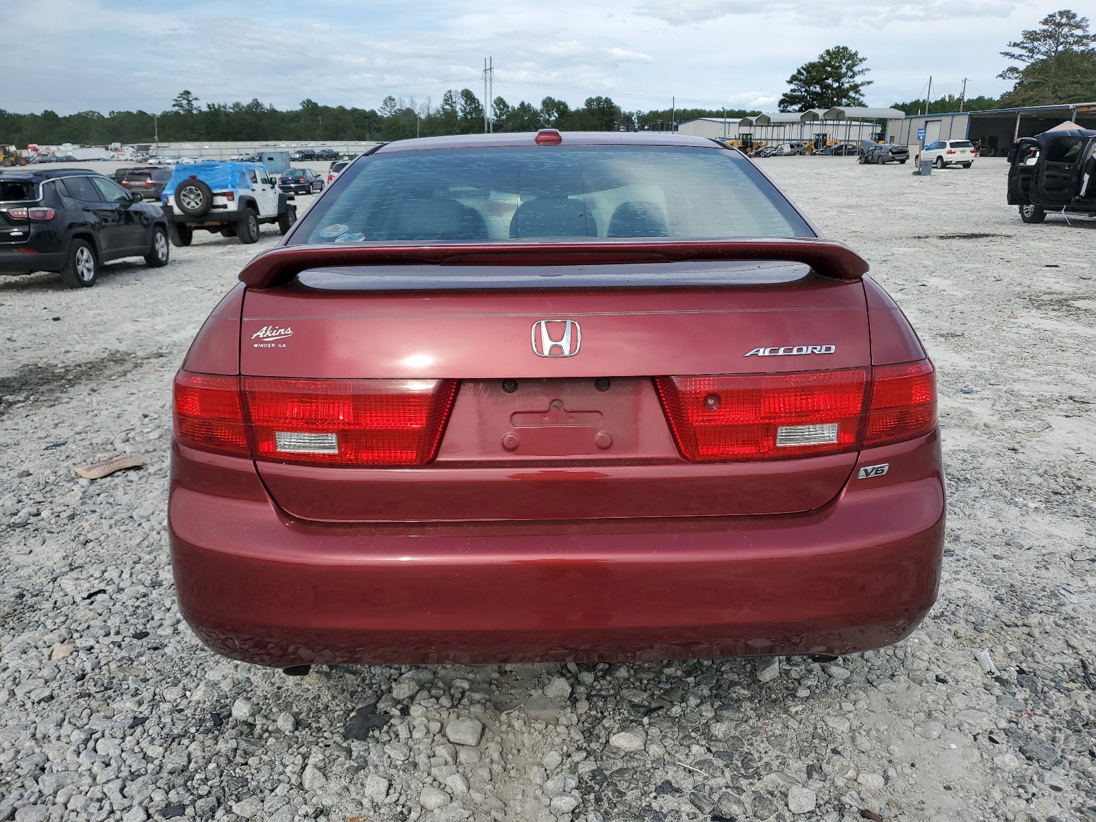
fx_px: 823
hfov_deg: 67.3
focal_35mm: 26
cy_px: 411
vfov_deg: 53.1
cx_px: 548
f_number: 1.5
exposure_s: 1/2500
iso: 50
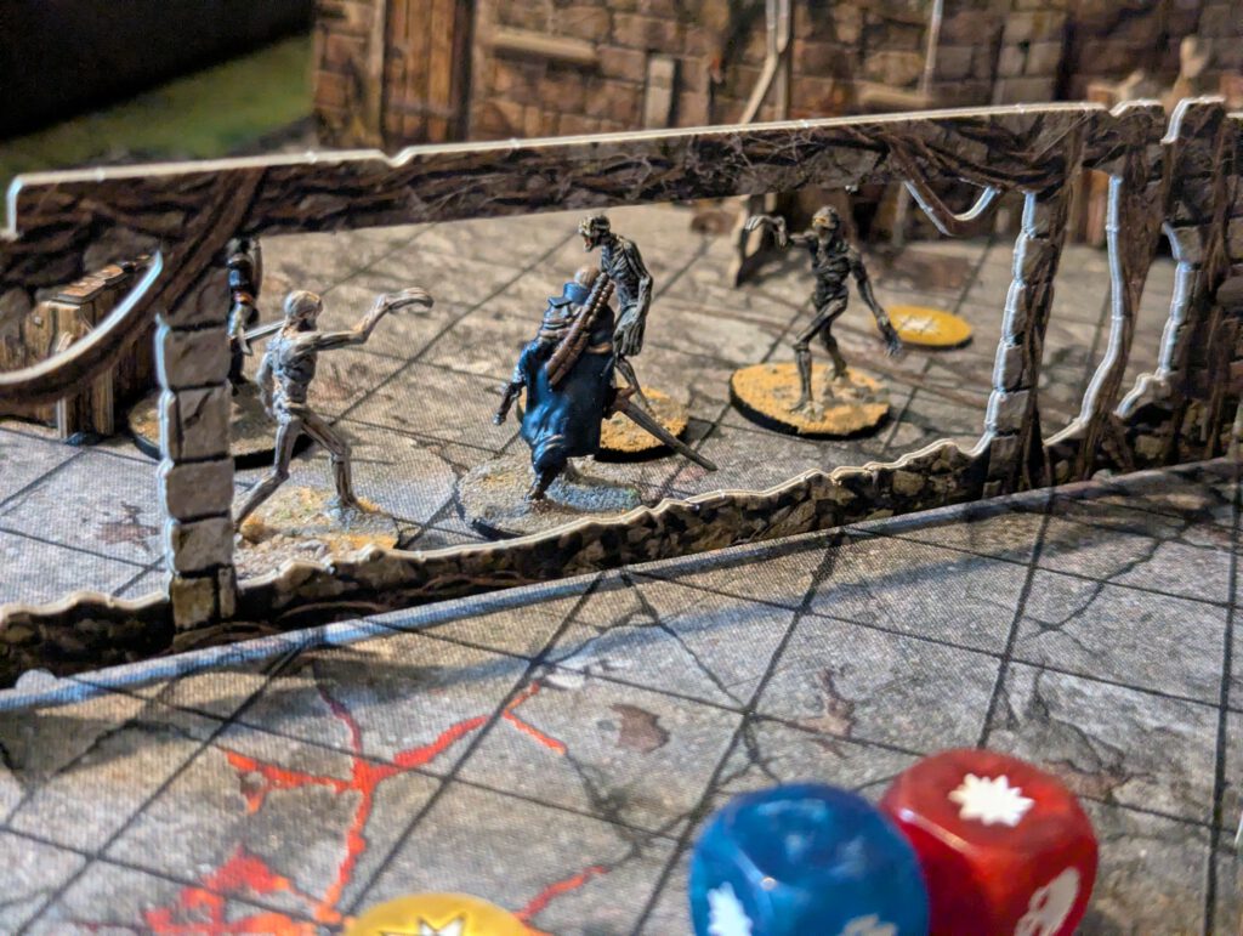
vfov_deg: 30.3
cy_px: 468
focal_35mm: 48
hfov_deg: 39.6
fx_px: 1726
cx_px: 622
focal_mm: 6.81
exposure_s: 1/25
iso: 1114
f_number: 1.85
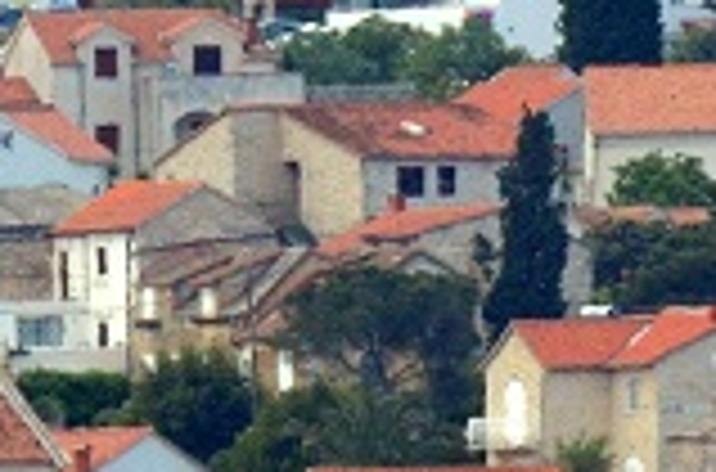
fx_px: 48524
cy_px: 443
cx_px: -385
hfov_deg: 0.8
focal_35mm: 2447
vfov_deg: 0.6
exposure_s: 1/2500
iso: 800
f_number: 5.6
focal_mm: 260
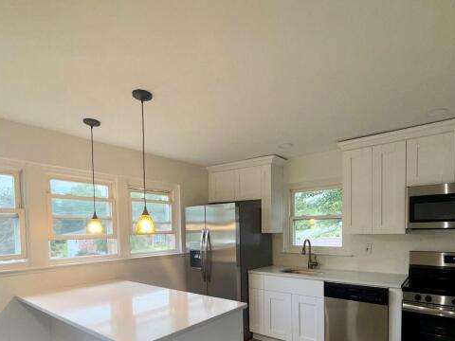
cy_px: 241
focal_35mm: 21
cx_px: 246
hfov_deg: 78.8
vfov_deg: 61.1
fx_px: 276
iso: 40
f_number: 2.2
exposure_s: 1/122
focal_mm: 2.22
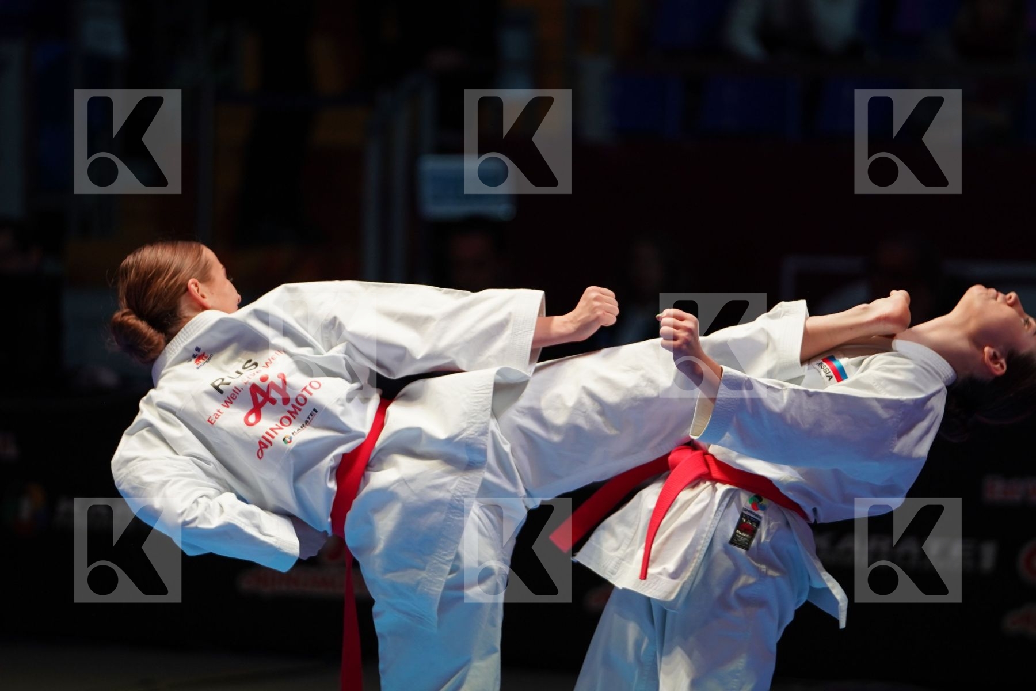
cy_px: 346
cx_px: 518
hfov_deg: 7.6
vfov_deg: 5.1
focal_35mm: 271
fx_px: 7798
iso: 800
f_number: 2.8
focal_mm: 181
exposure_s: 1/500
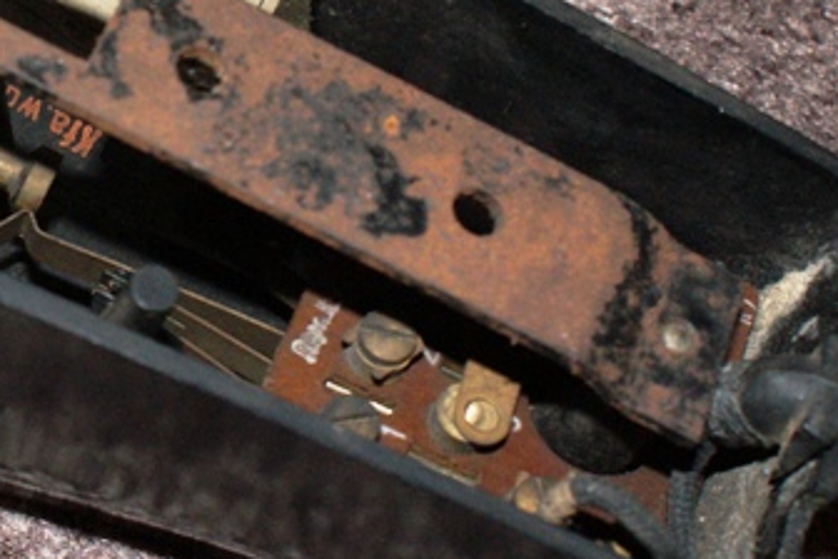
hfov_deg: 23.9
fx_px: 1955
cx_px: 203
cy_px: 182
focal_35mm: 84
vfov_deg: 16.2
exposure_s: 1/60
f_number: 6.3
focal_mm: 28
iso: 400
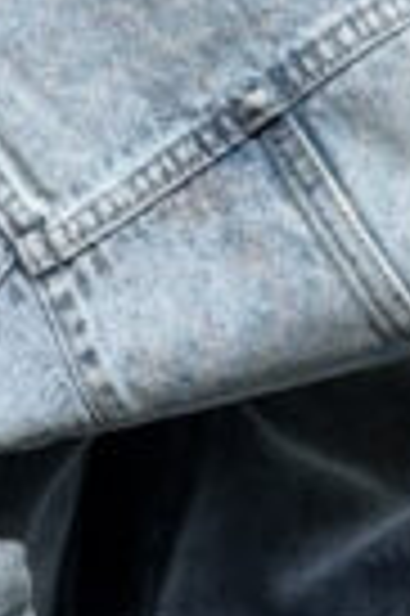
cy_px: -153
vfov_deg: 7.0
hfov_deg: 4.7
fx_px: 4983
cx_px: 748
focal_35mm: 291
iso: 64
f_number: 1.78
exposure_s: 1/8772
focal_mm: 6.76
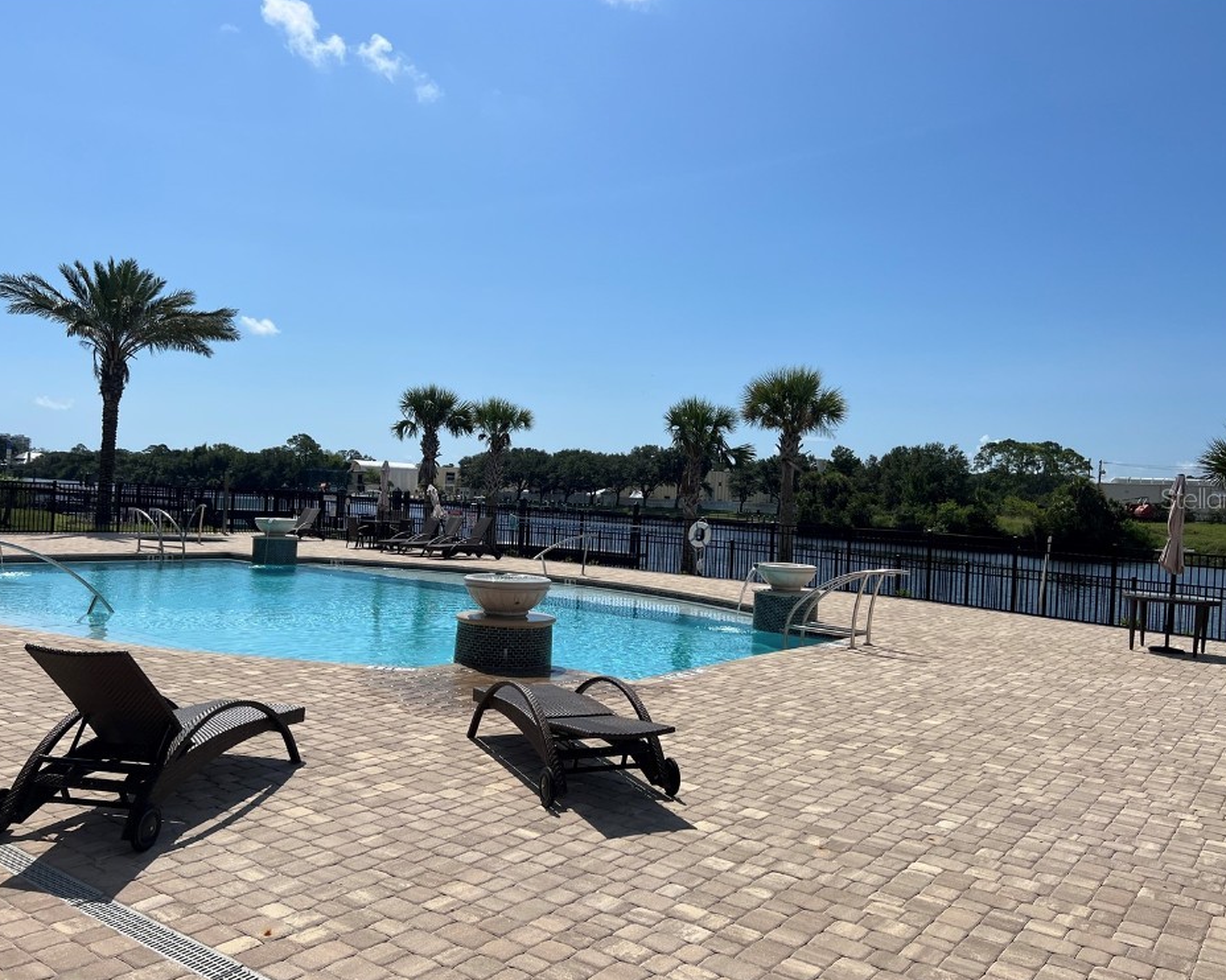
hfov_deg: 62.2
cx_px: 609
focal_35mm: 28
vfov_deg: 51.5
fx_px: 1016
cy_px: 498
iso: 50
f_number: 1.5
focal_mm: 5.7
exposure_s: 1/10309
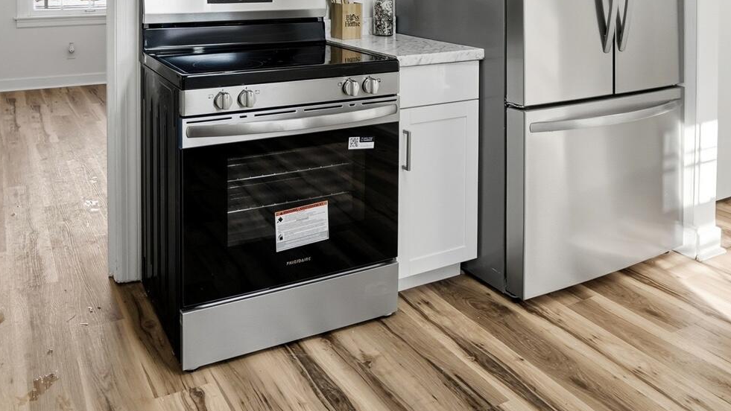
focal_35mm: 32
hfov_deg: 61.0
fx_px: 620
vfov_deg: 32.1
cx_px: 343
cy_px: -48
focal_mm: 10
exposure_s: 1/640
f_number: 4
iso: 100
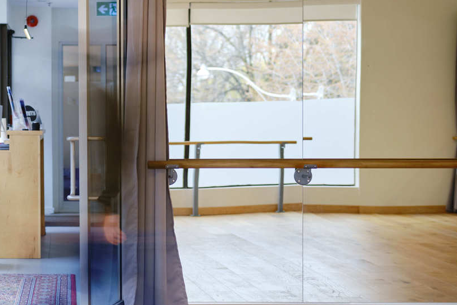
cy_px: 110
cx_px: 44
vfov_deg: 13.2
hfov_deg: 19.3
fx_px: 1320
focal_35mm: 104
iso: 200
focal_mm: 31
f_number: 2
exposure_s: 1/2
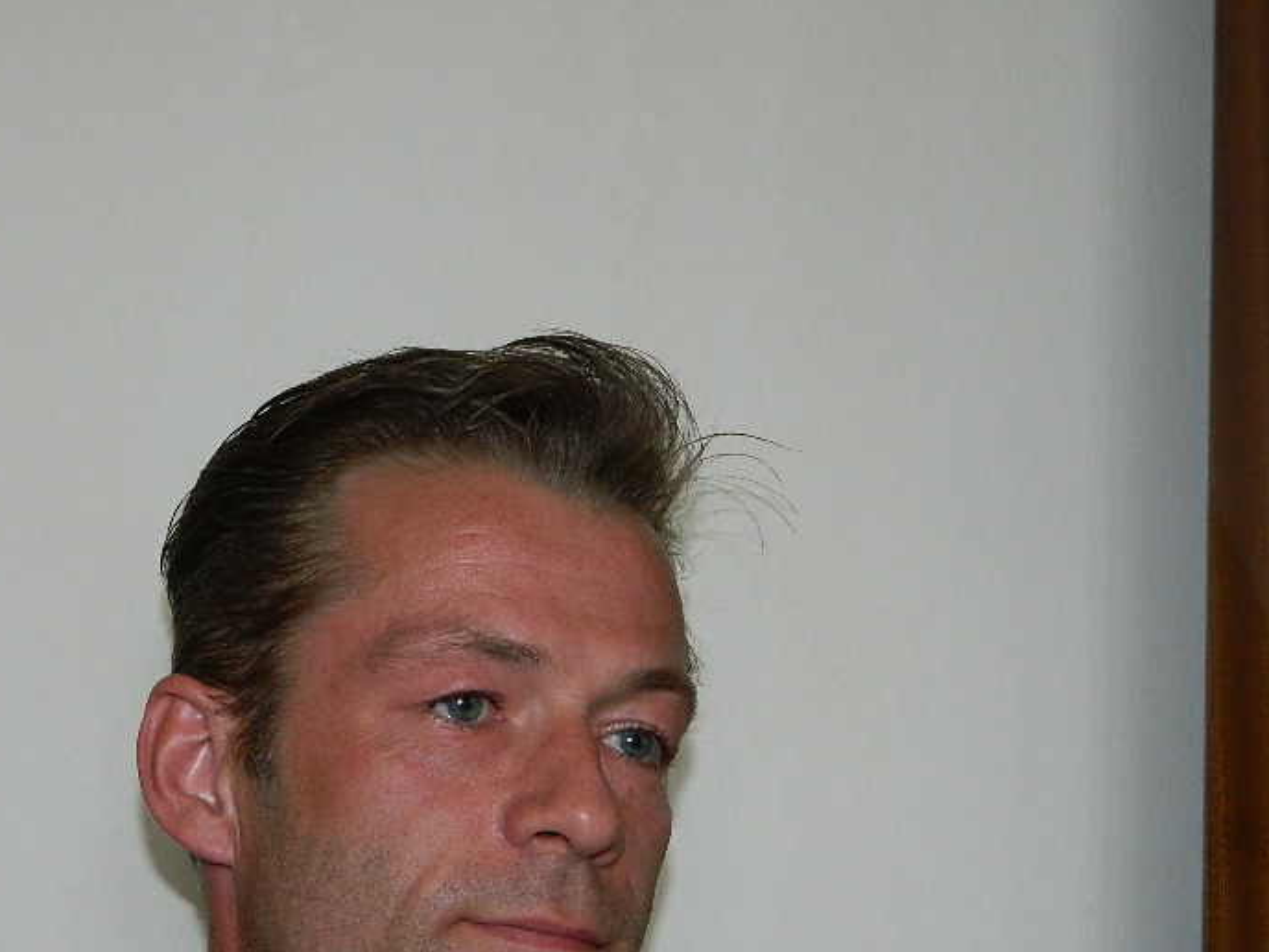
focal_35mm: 70
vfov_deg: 21.0
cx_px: 507
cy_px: 541
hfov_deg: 27.7
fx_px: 2566
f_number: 3.6
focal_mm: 8.4
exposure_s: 1/50
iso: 200
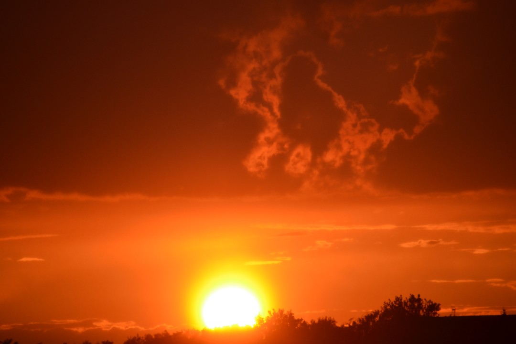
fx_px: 5805
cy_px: 172
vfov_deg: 3.4
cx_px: 258
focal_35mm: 405
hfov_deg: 5.1
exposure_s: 1/1000
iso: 400
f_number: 6.3
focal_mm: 270
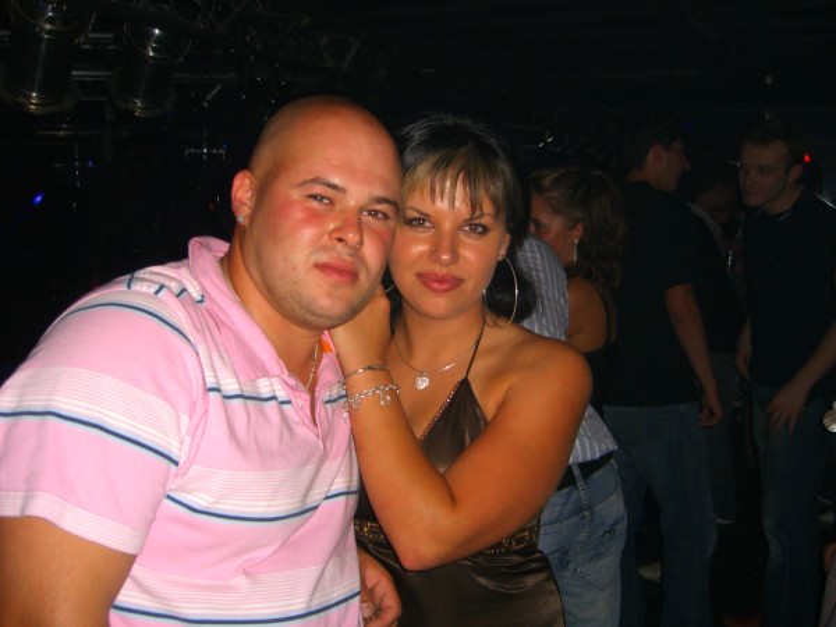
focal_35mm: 38
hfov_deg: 49.0
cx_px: 418
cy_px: 314
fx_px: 918
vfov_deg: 37.7
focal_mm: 7.9
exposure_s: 1/60
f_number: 2.8
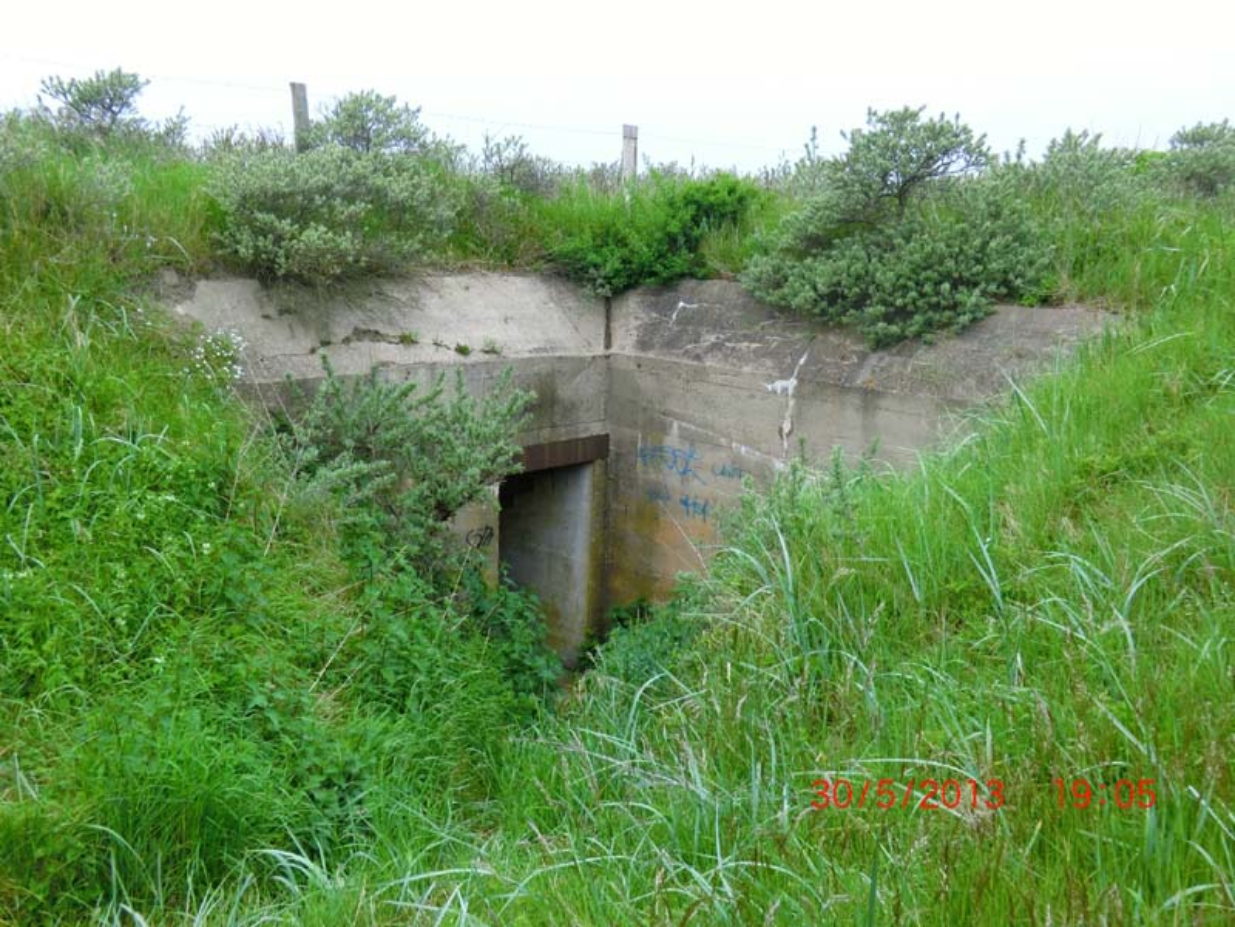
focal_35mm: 34
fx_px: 1213
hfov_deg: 54.0
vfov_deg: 41.8
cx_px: 618
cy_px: 464
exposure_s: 1/60
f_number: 3.6
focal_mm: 6.1
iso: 80
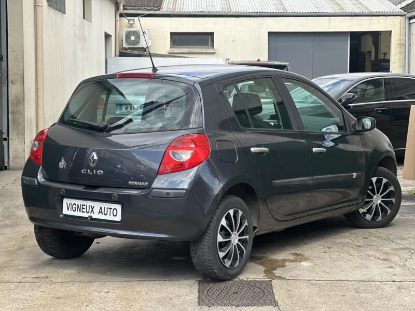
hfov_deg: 25.3
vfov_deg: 19.1
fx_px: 923
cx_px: 208
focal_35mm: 77
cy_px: 156
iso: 25
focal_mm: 9
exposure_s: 1/169
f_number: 2.8
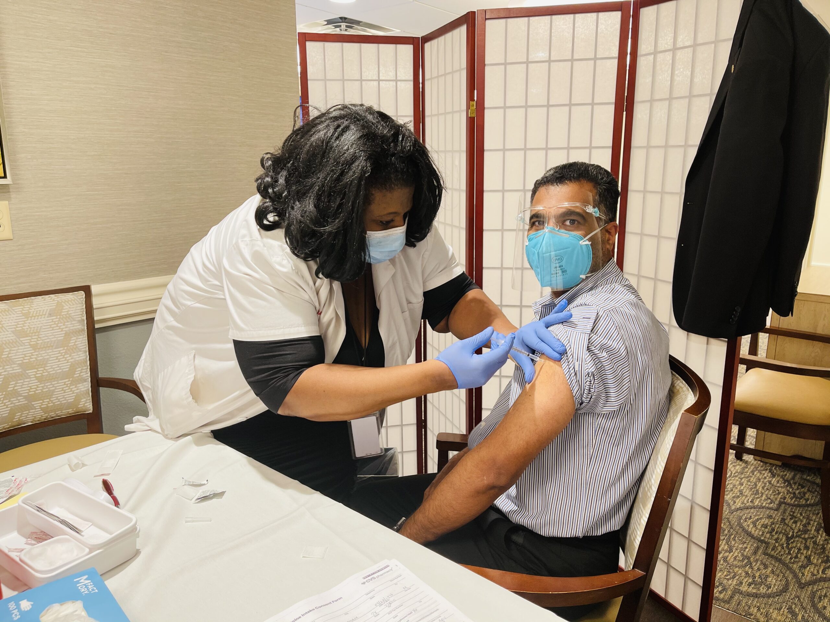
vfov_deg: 53.1
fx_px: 623
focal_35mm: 26
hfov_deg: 67.3
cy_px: 311
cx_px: 415
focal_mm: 5.1
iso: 80
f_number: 1.6
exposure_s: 1/60
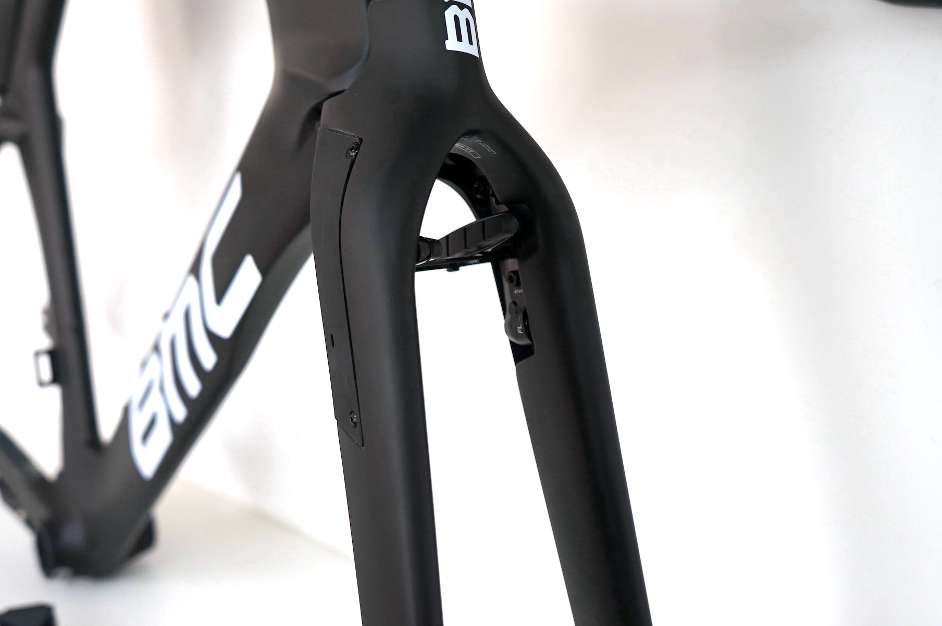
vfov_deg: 36.8
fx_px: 941
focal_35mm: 36
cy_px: 276
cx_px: 495
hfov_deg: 53.1
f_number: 4
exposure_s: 1/60
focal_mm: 31
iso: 500
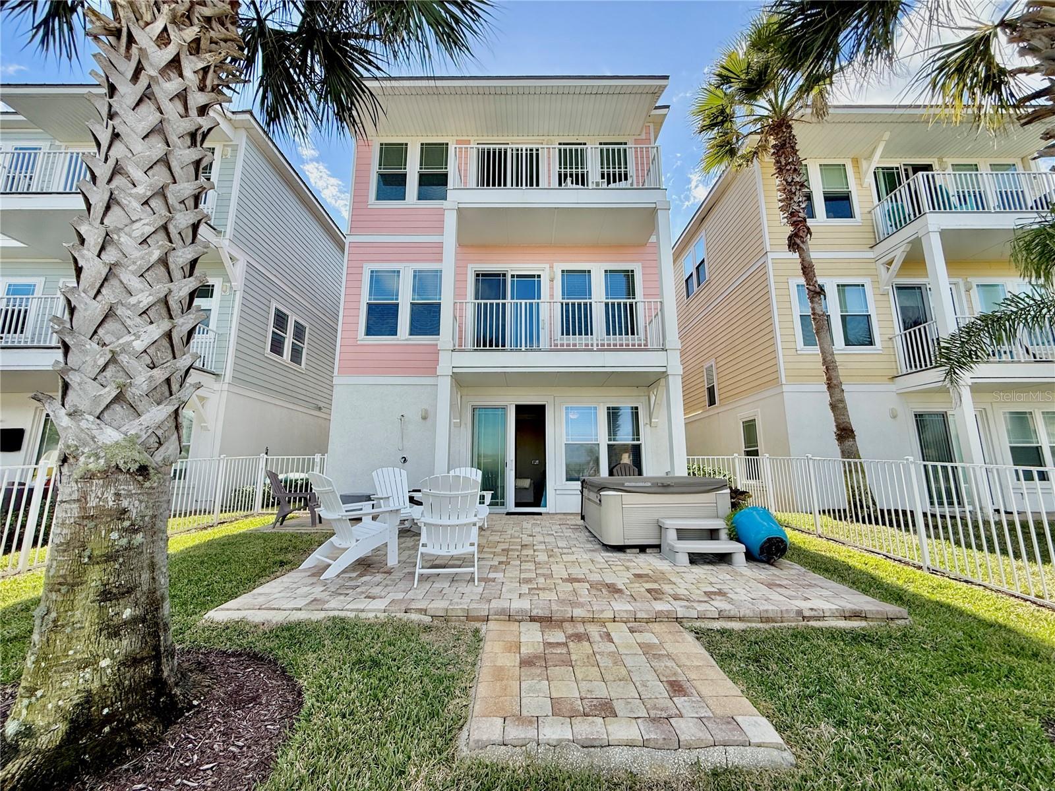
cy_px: 396
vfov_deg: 85.7
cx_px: 528
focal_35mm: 14
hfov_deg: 102.1
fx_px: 427
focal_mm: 2.22
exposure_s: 1/1033
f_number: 2.2
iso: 64
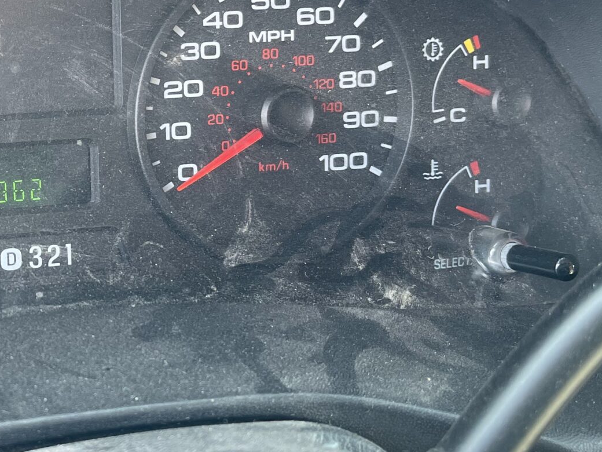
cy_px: 183
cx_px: -52
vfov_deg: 22.9
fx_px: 1113
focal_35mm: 64
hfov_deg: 27.8
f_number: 1.6
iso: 125
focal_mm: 5.1
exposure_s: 1/110
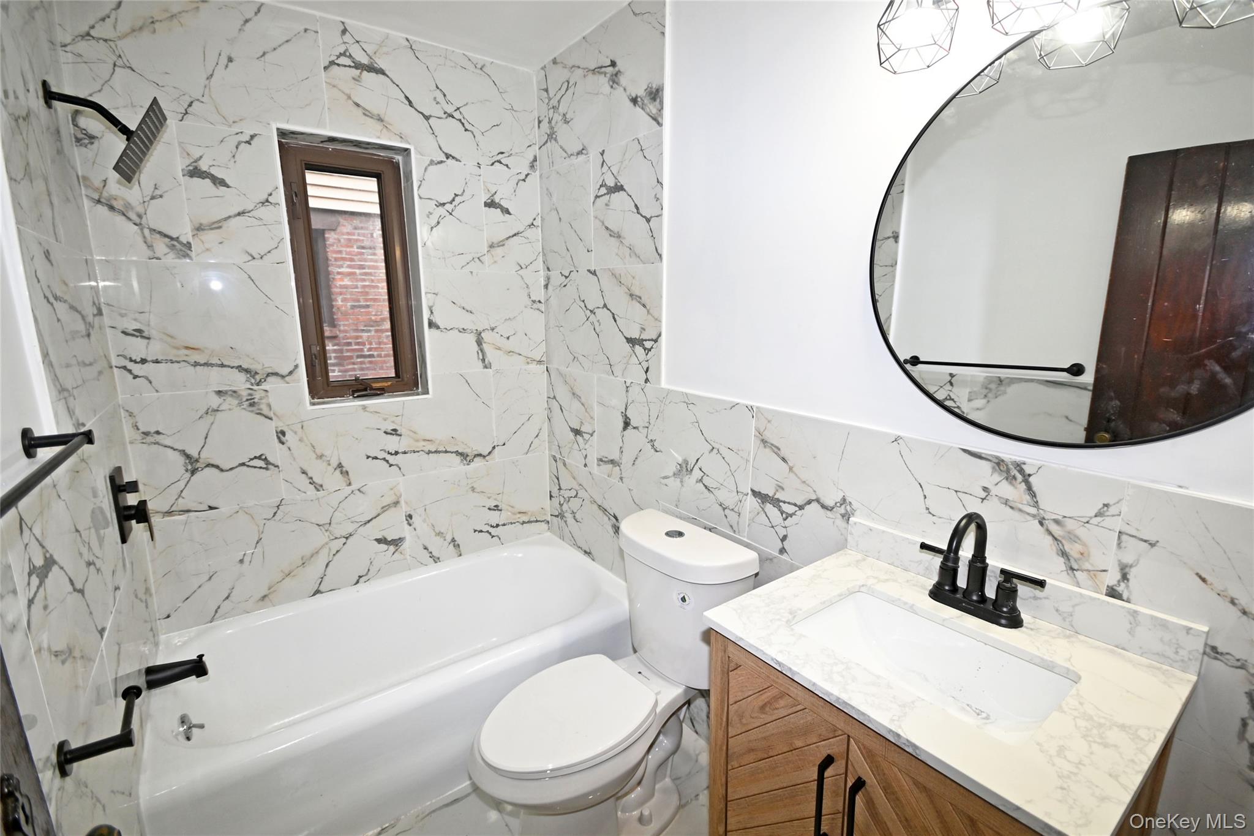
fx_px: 522
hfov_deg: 100.4
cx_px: 627
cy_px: 418
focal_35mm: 15
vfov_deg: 77.3
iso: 200
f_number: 4.5
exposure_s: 1/80
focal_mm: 10
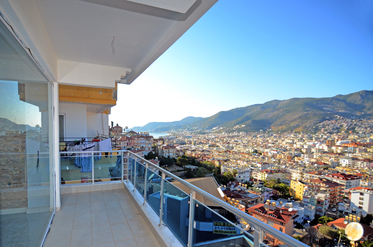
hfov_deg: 95.1
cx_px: 186
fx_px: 171
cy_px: 124
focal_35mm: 16
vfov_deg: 71.8
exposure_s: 1/1000
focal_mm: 11
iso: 500
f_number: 2.8
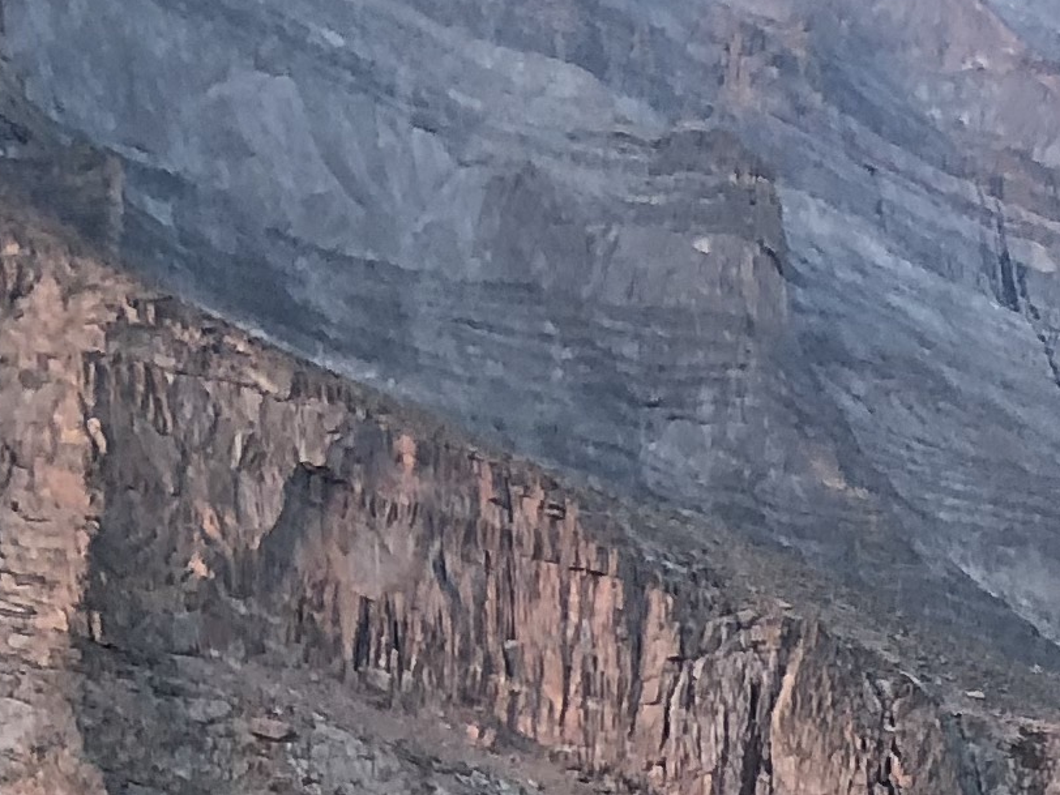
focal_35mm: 139
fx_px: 4256
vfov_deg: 9.9
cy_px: 1563
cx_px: 2466
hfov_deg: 11.8
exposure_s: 1/40
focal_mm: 4
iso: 25
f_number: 1.8
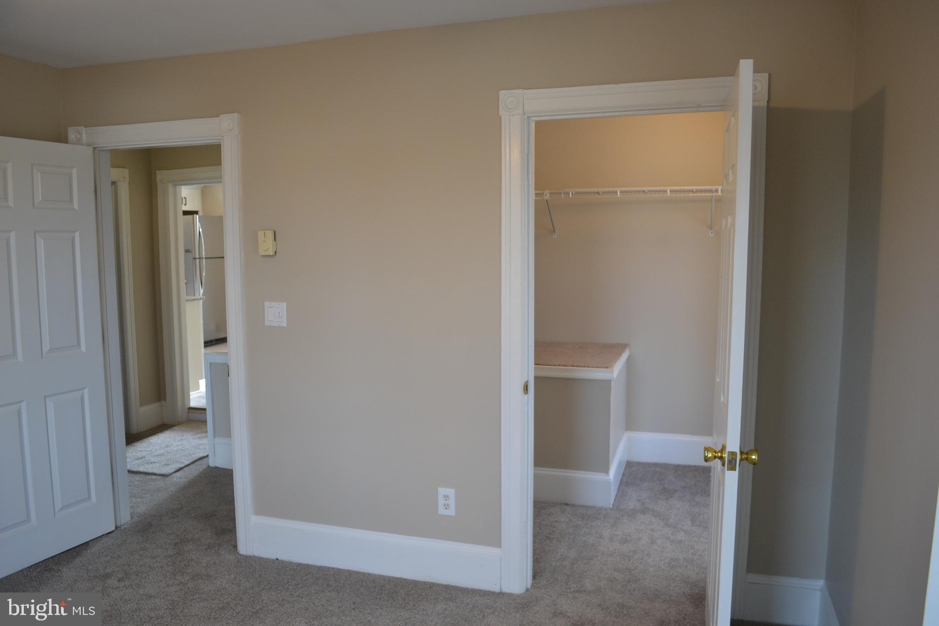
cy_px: 313
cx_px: 470
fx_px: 704
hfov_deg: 67.4
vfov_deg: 47.9
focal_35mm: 27
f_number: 4
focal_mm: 18
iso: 400
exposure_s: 1/60
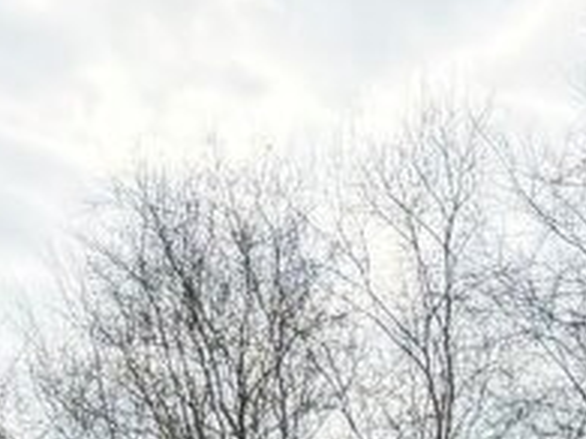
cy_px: 1173
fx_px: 2504
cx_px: 760
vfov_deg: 8.8
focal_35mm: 148
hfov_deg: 12.9
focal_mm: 6.76
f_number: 1.78
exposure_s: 1/1770
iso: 100
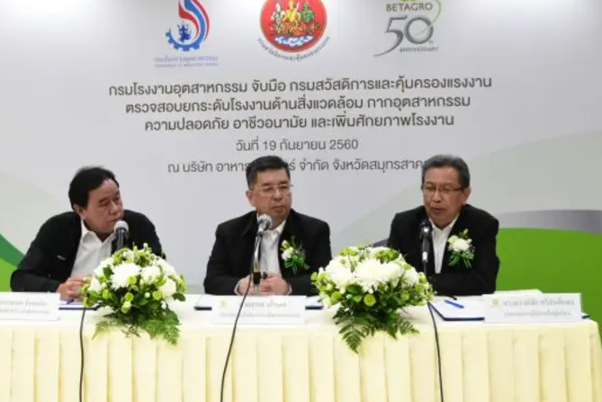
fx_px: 703
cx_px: 255
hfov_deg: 46.2
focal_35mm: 42
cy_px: 172
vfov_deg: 31.9
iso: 3200
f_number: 6.3
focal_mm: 24
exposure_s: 1/100
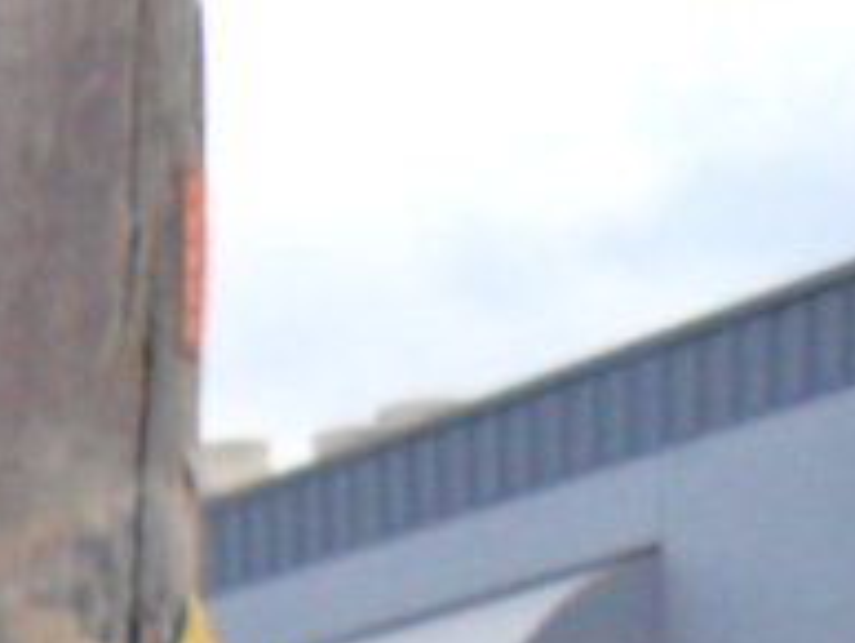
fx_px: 4597
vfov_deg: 7.4
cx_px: -1369
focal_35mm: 186
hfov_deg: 9.2
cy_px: 1623
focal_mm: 6.3
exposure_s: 1/180
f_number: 3
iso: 80
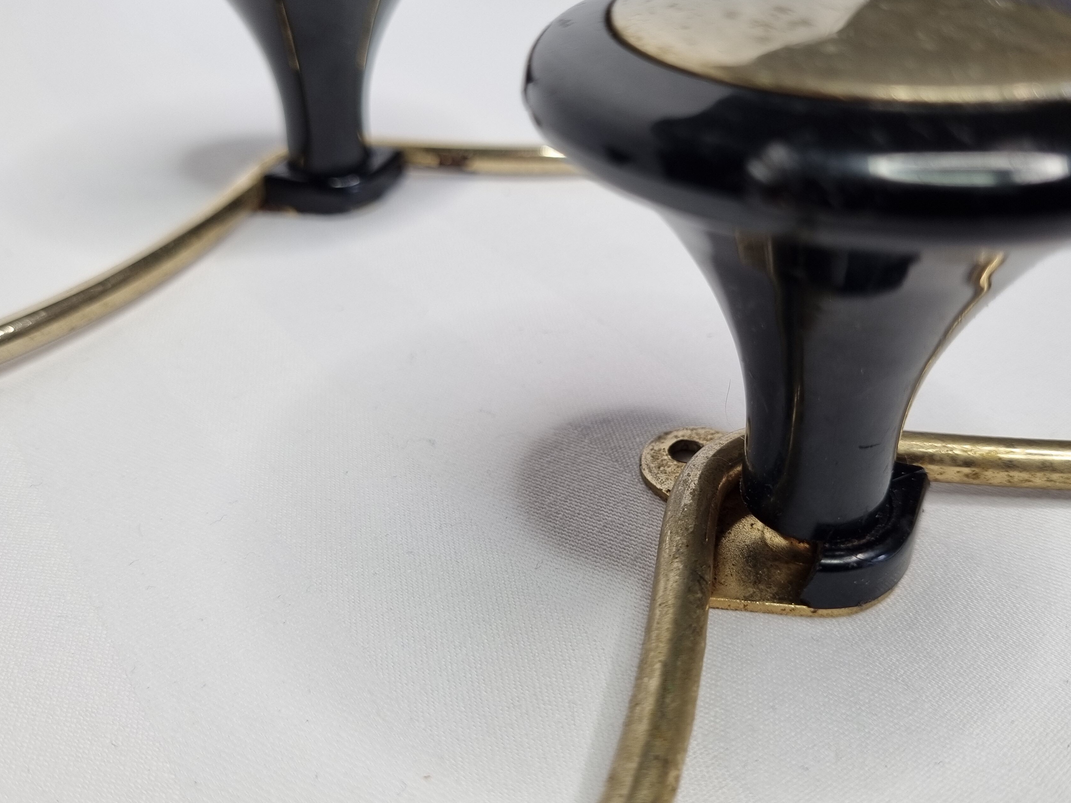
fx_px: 959
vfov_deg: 45.4
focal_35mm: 31
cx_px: 570
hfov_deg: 58.3
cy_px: 400
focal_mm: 5.4
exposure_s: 1/107
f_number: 1.8
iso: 50
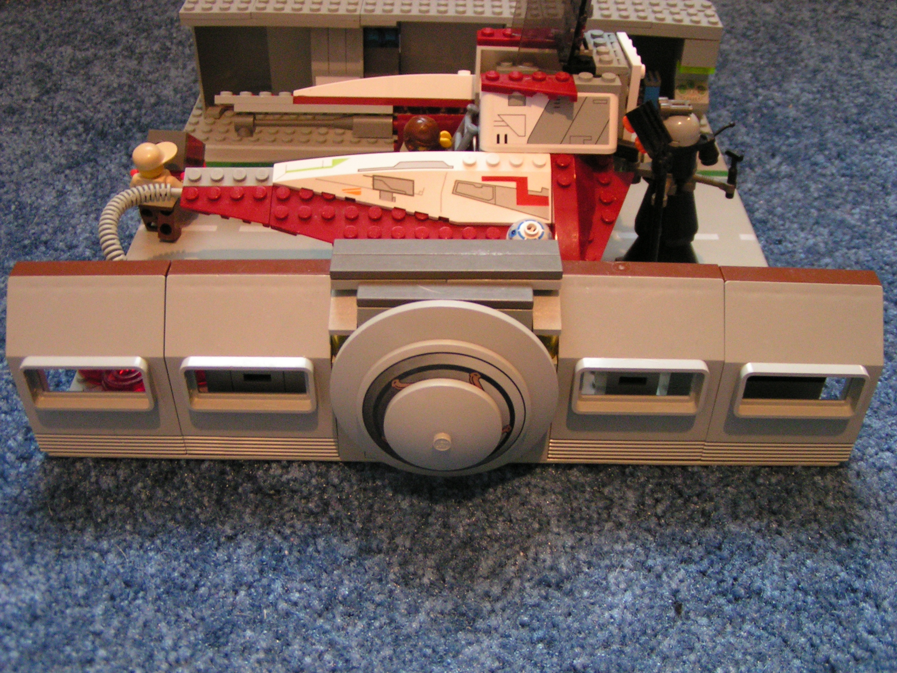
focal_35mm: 38
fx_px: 985
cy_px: 336
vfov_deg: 37.7
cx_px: 448
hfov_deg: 49.0
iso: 200
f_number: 2.8
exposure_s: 1/6
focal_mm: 5.8
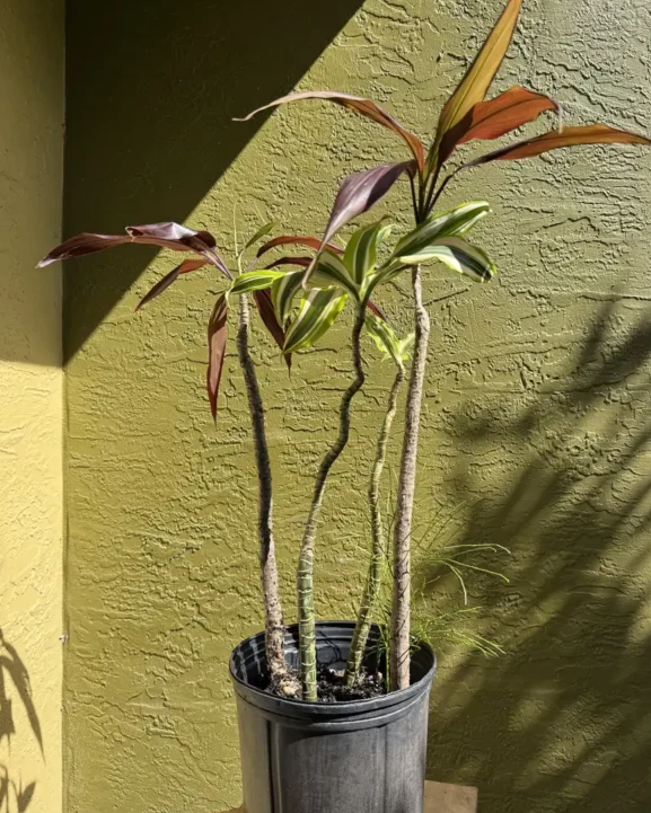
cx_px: 334
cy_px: 404
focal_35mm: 26
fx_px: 626
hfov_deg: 54.9
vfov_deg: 66.0
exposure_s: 1/1923
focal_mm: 6.76
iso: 80
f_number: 1.78
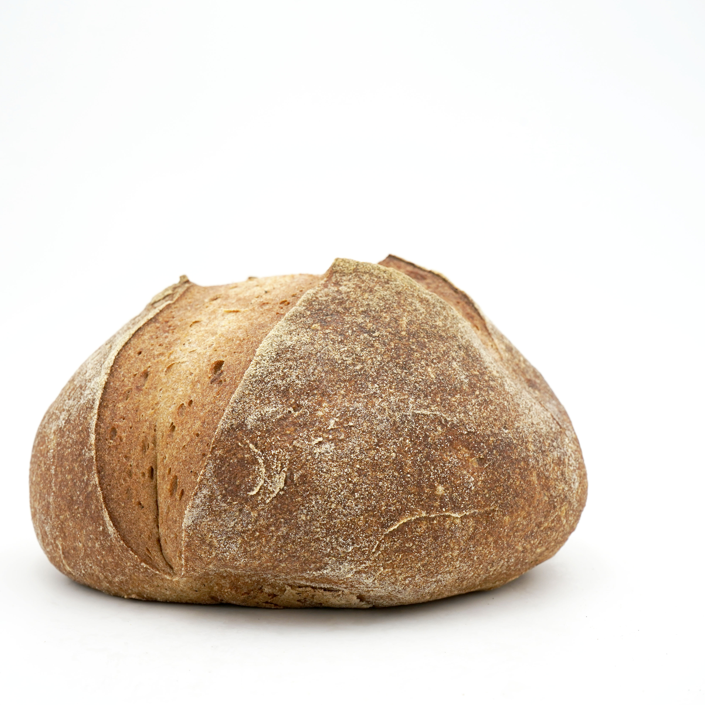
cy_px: 351
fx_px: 1152
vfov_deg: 34.0
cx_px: 322
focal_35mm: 50
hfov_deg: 34.0
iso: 400
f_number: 10
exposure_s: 1/160
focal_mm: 39
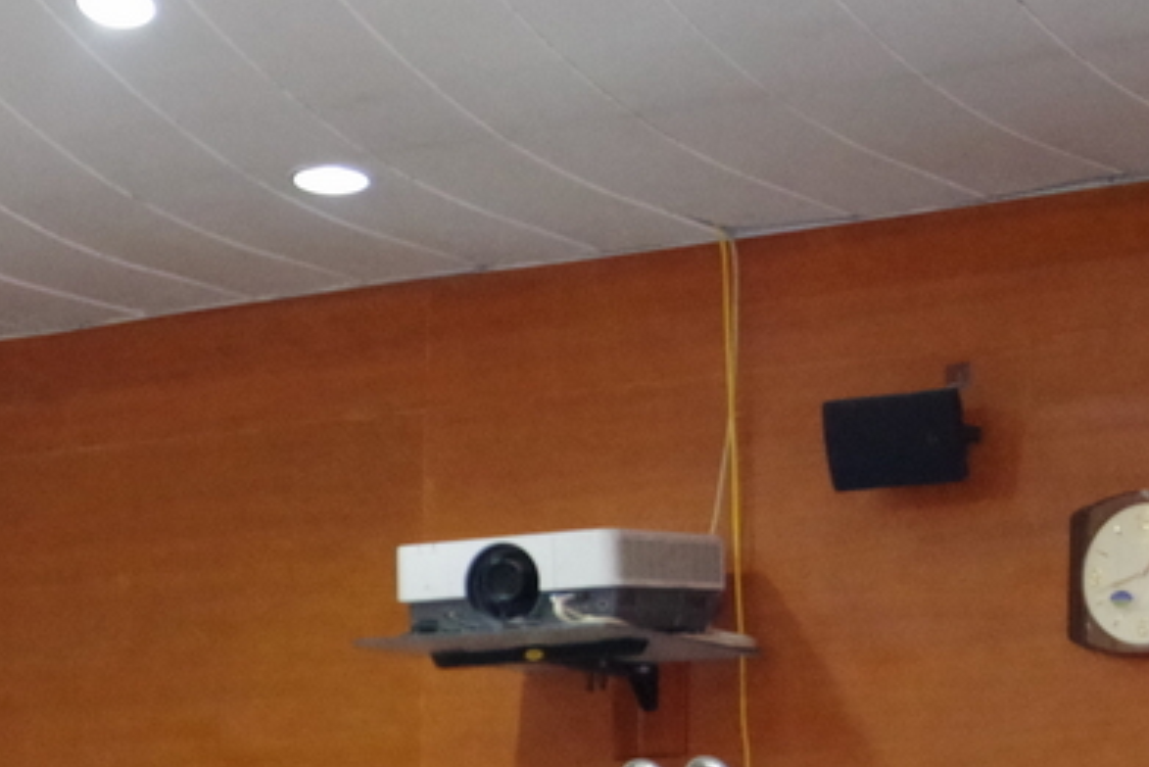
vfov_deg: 7.9
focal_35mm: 172
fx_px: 5491
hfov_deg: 11.3
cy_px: 1062
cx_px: -705
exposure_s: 1/60
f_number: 4
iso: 3200
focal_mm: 28
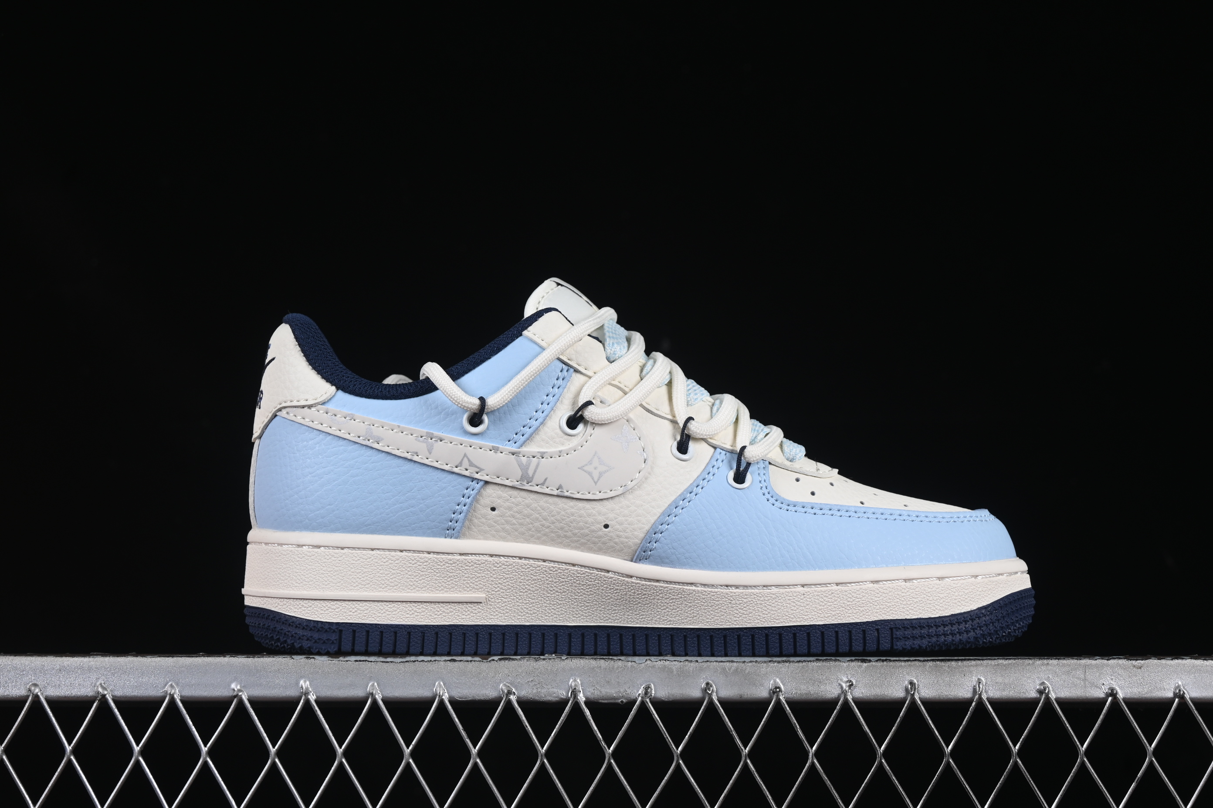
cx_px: 606
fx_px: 2527
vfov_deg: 18.2
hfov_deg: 27.0
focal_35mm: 75
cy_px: 404
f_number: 8
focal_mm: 50
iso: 160
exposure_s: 1/80
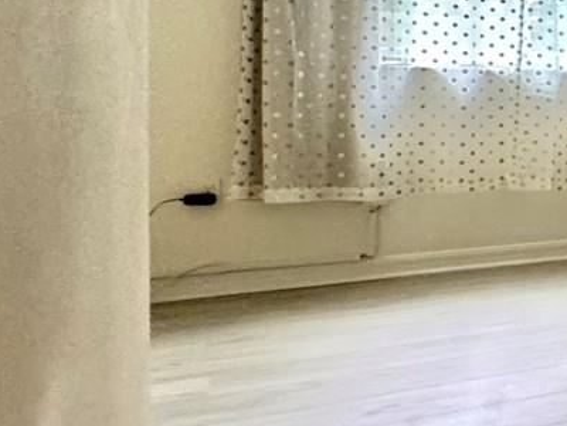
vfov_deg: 25.7
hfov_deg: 19.9
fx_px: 917
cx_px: 1104
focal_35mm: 56
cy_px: 97
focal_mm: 2.22
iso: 640
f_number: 2.2
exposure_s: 1/60
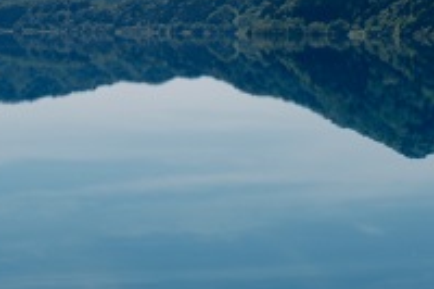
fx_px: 1385
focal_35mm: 115
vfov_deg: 11.5
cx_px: 72
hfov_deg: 17.6
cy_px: -115
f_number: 6.4
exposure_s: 1/500
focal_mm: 24.2
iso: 125
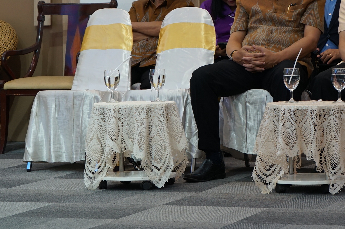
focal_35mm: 156
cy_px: -23
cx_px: 258
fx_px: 1493
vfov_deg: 8.7
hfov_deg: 13.1
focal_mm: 70
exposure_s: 1/25
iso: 800
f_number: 5.6
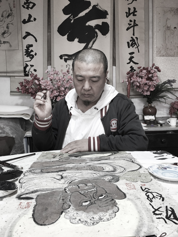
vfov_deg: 61.7
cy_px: 118
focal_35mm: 29
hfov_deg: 48.2
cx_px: 89
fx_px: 199
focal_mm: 4.15
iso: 50
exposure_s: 1/33
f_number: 2.2
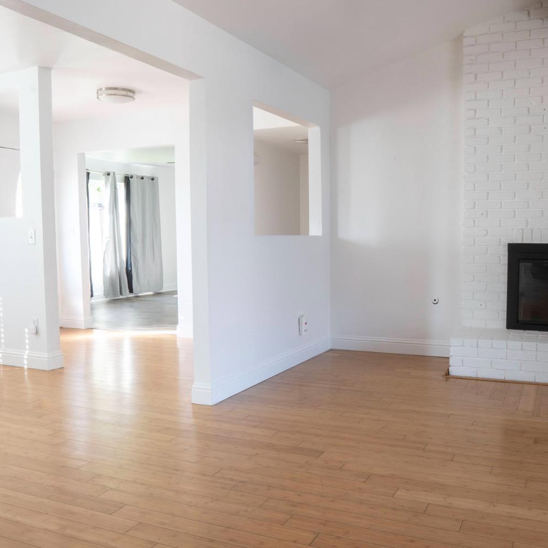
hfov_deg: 52.2
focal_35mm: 31
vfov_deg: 52.5
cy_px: 275
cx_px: 325
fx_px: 555
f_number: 16
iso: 125
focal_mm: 16
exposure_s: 1/2
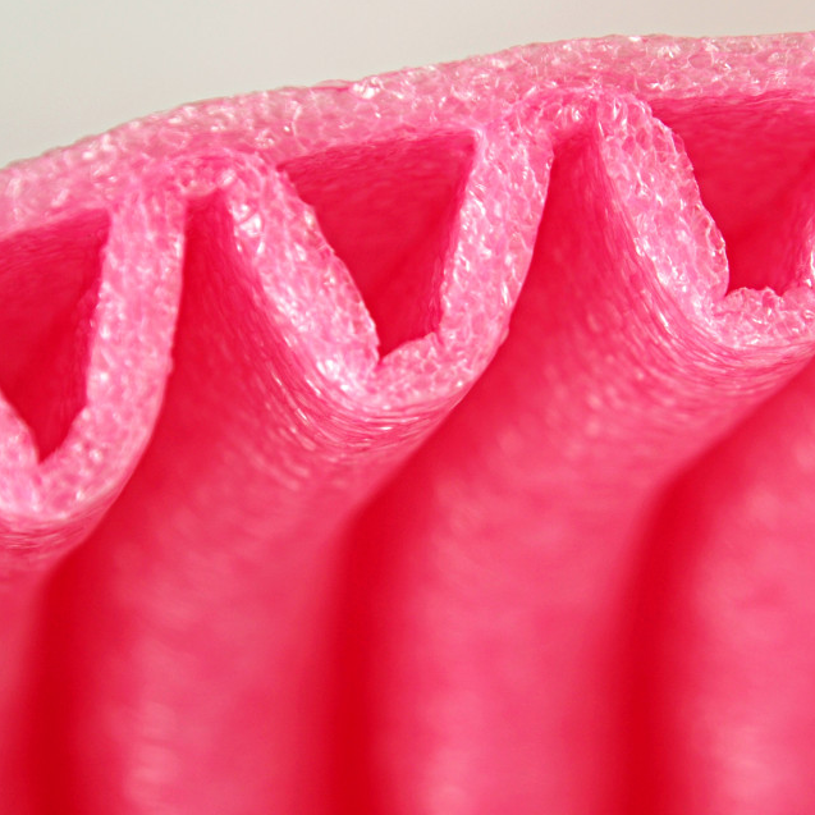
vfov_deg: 7.8
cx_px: 551
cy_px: 407
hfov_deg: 7.8
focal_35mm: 223
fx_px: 5940
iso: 100
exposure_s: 1/50
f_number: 5.6
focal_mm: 116
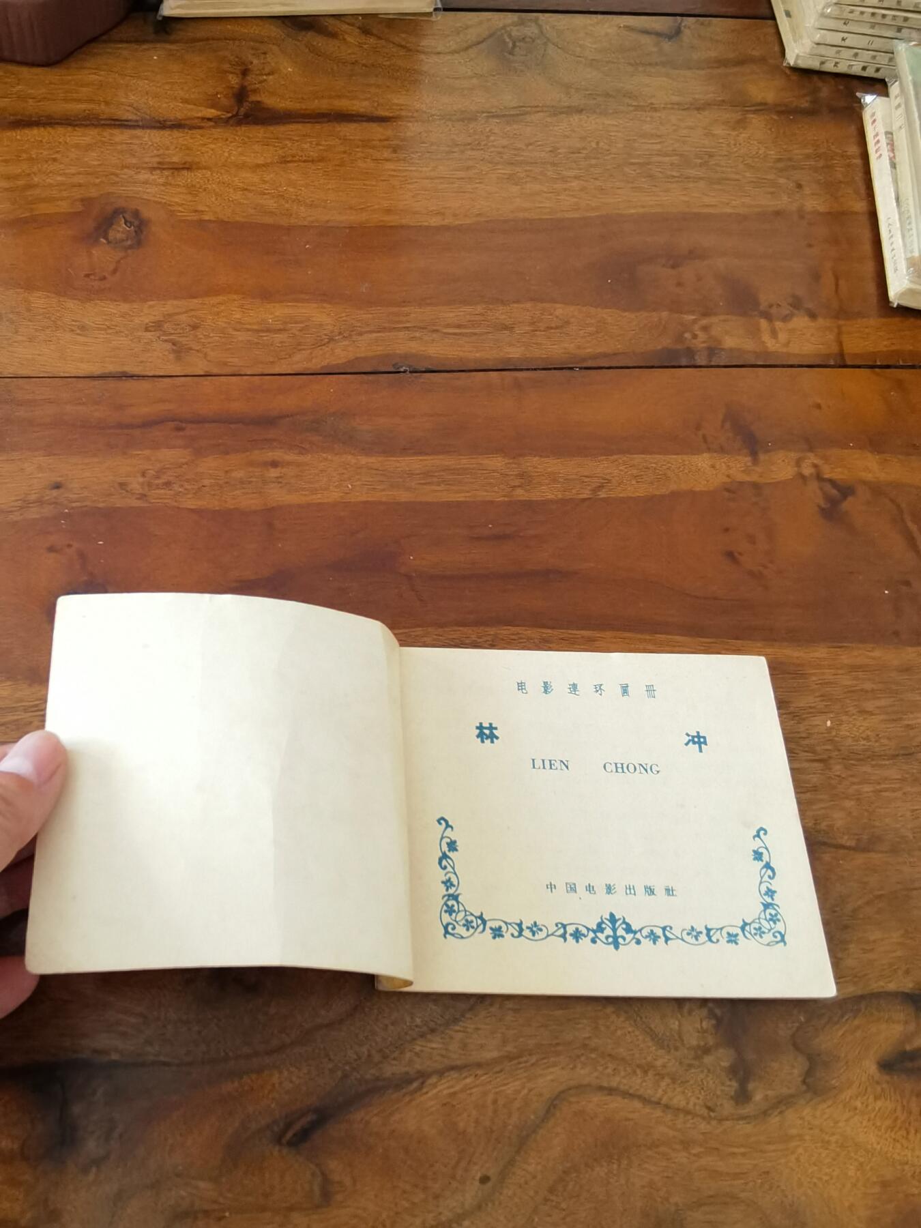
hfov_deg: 51.4
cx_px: 460
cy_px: 614
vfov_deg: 65.3
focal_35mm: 27
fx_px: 958
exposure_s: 1/40
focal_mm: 2.26
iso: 160
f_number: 2.2
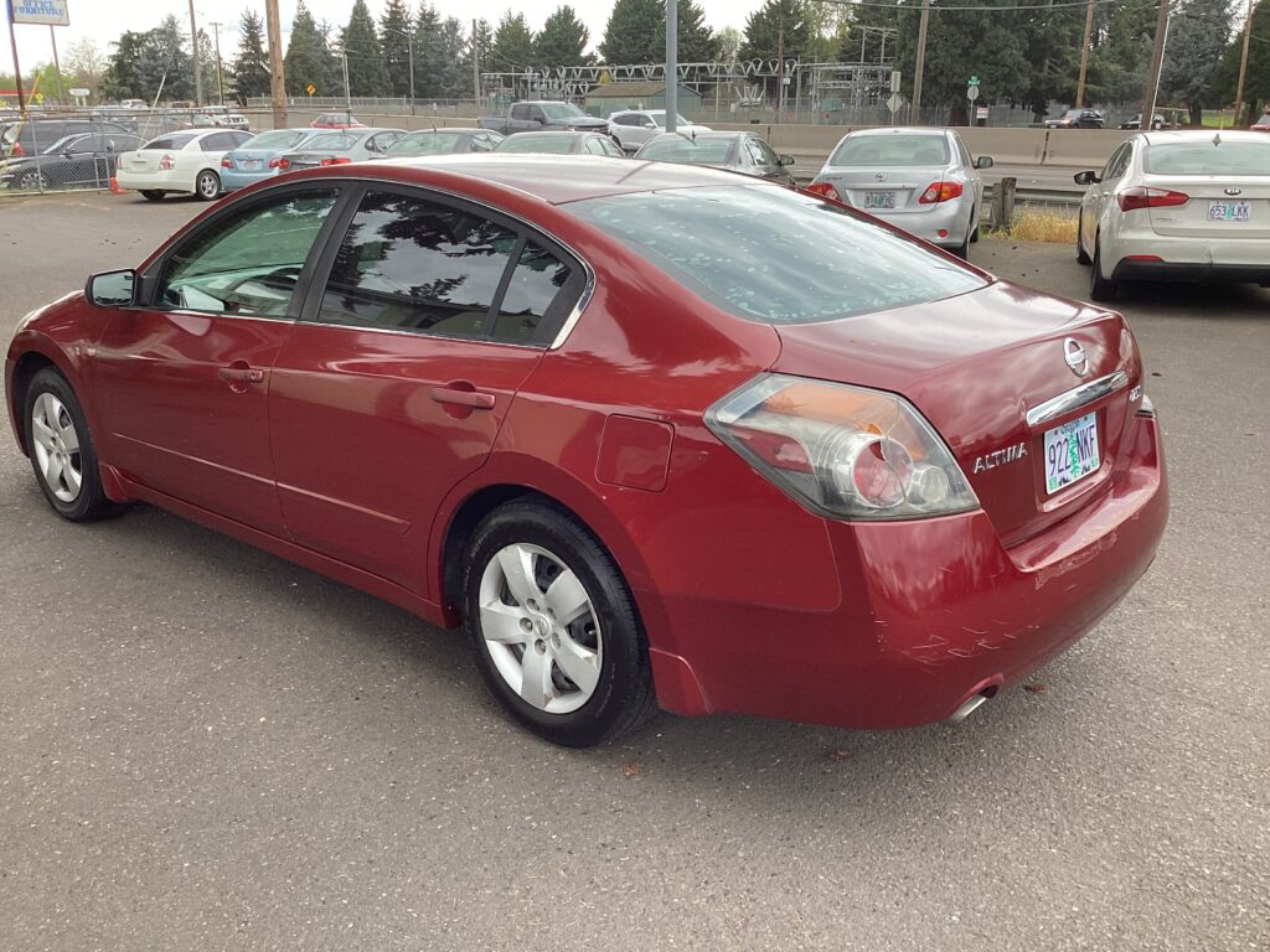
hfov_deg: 58.4
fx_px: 1137
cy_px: 476
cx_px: 635
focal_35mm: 31
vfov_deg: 45.4
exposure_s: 1/120
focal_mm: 3.3
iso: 32
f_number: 2.4
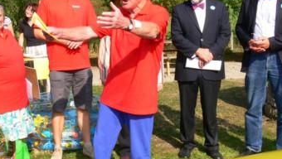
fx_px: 419
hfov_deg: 36.8
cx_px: 91
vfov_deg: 21.4
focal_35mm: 56
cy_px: 43
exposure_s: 1/125
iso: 100
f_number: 9
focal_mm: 7.4
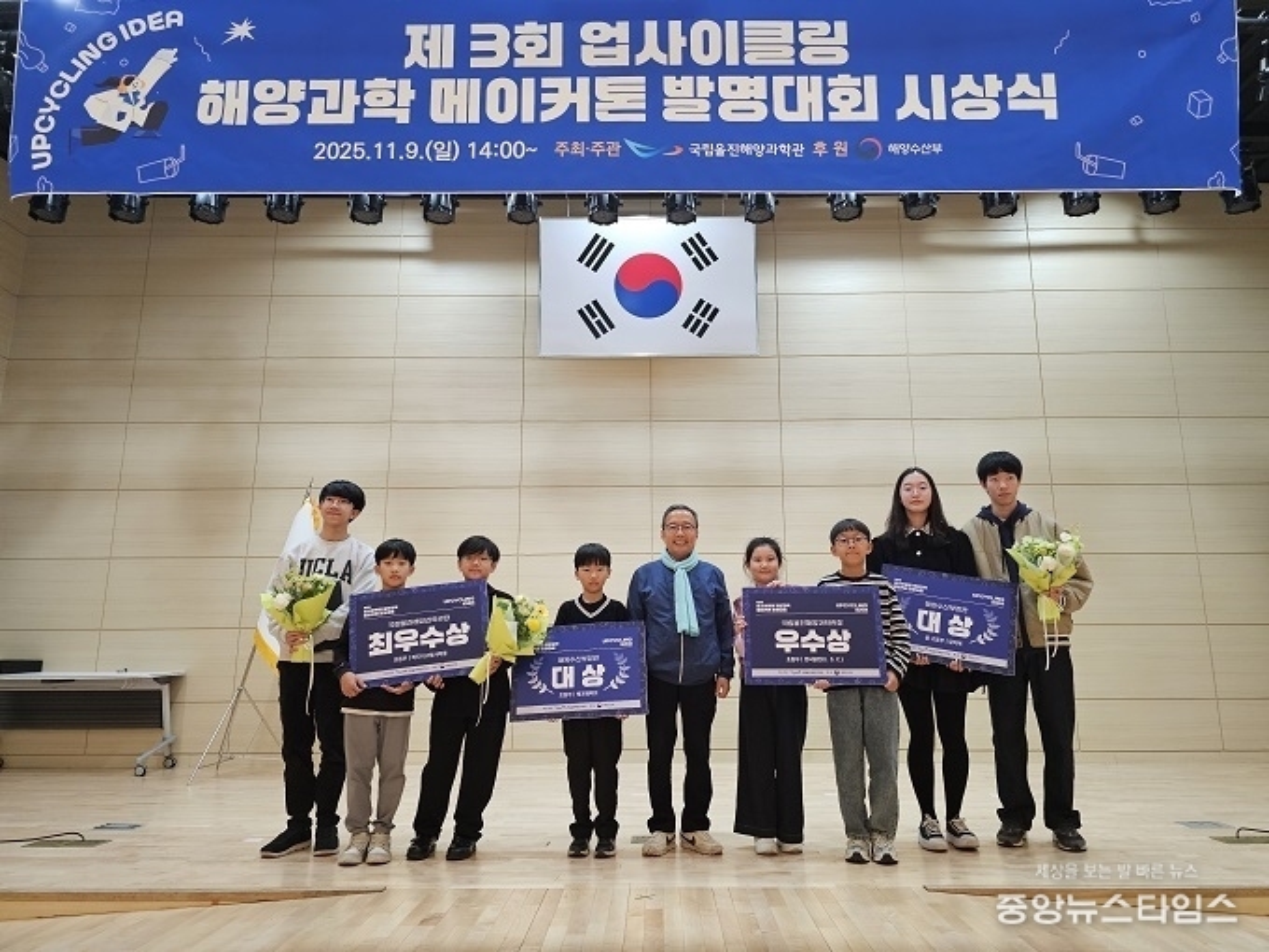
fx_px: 843
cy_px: 476
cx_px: 634
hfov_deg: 73.9
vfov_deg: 58.9
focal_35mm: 23
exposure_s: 1/120
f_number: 1.7
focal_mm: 6.3
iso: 640
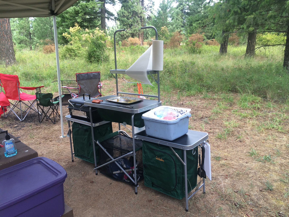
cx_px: 144
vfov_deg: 46.8
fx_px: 250
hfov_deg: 60.0
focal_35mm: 30
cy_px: 108
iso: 40
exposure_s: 1/120
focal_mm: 4.12
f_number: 2.2
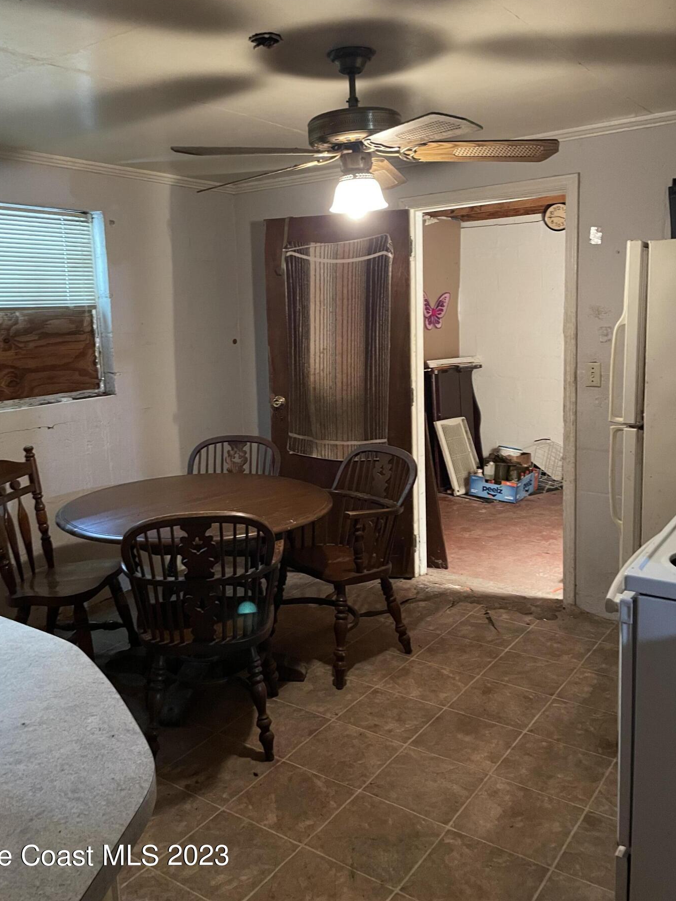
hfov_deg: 48.2
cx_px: 307
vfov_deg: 61.5
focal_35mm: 29
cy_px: 399
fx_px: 755
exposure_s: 1/30
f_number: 1.6
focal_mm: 4.2
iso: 500
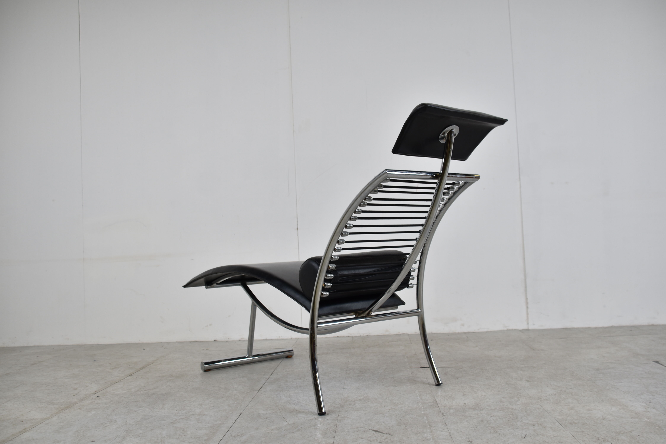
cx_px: 333
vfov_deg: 40.0
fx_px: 611
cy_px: 222
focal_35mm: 33
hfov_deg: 57.2
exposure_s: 1/80
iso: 160
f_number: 3.5
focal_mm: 22
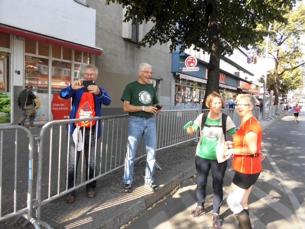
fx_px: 229
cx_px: 152
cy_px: 114
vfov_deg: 53.1
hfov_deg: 67.3
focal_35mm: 26
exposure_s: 1/100
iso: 64
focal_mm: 4.6
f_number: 3.2
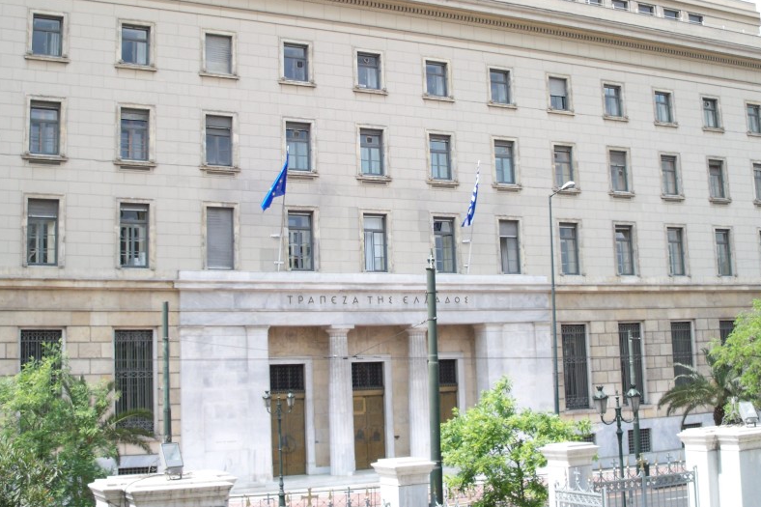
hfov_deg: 39.6
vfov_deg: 26.9
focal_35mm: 50
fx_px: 1057
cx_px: 366
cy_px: 182
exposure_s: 1/320
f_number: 3.4
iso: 64
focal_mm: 7.9
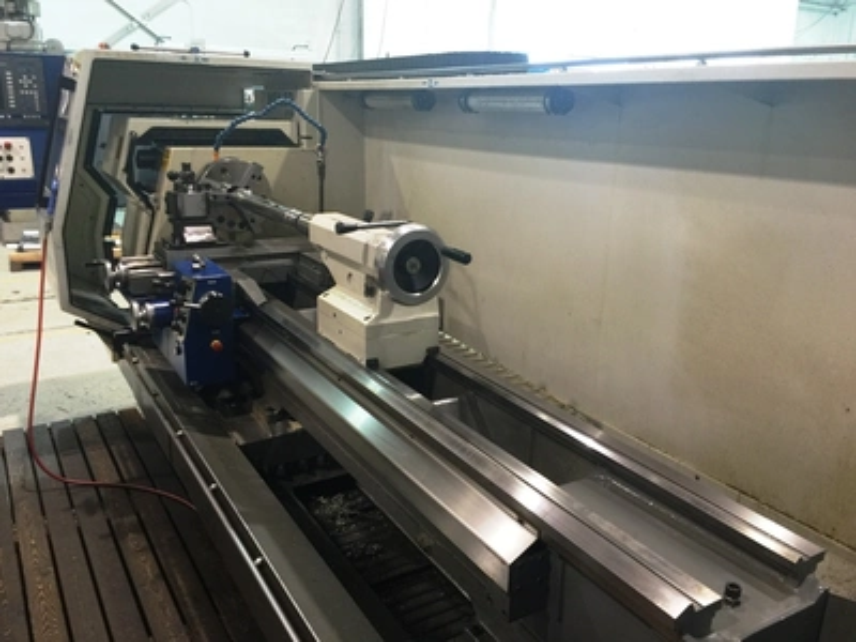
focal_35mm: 29
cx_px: 428
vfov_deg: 48.2
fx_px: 717
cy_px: 321
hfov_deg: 61.7
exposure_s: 1/15
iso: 64
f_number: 2.2
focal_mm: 4.15
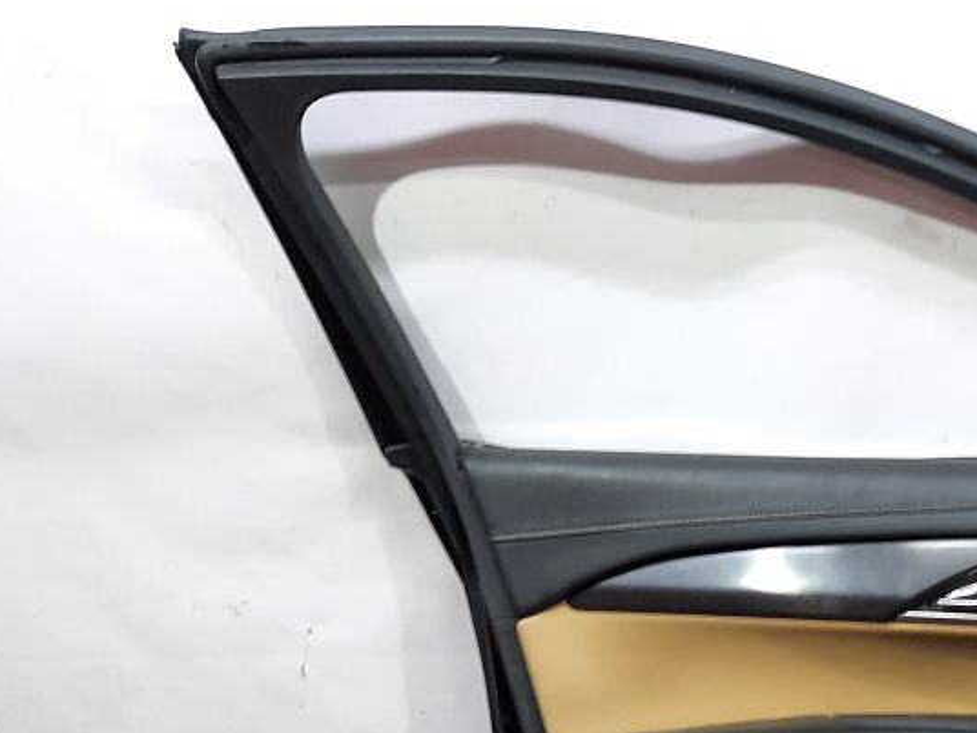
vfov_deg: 25.5
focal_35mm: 56
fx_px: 1581
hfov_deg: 32.4
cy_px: 622
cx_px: 908
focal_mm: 4.6
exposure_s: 1/50
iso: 200
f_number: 2
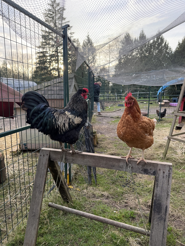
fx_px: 171
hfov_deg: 56.8
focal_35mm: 24
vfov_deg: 71.6
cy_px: 123
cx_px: 92
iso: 80
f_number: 1.78
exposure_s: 1/244
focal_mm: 6.76
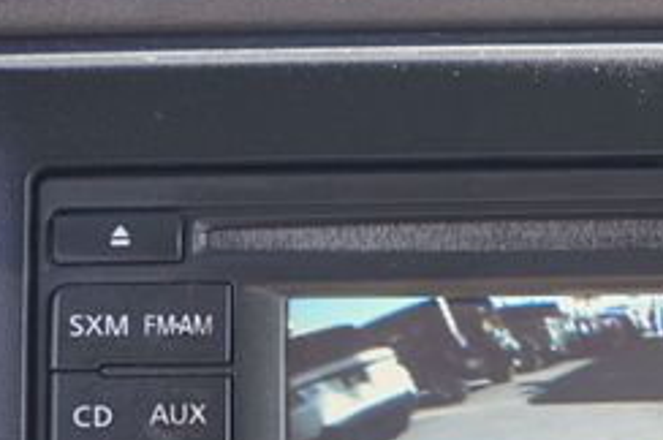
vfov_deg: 10.7
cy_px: 494
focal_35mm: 126
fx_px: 2317
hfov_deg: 16.0
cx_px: 636
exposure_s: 1/60
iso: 400
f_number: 5
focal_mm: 32
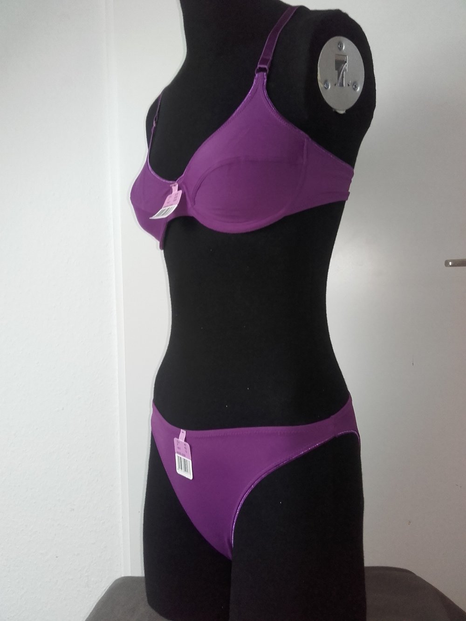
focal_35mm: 31
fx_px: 556
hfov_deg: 45.4
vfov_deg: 58.3
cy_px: 310
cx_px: 233
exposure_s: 1/33
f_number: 2.2
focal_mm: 3.31
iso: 110
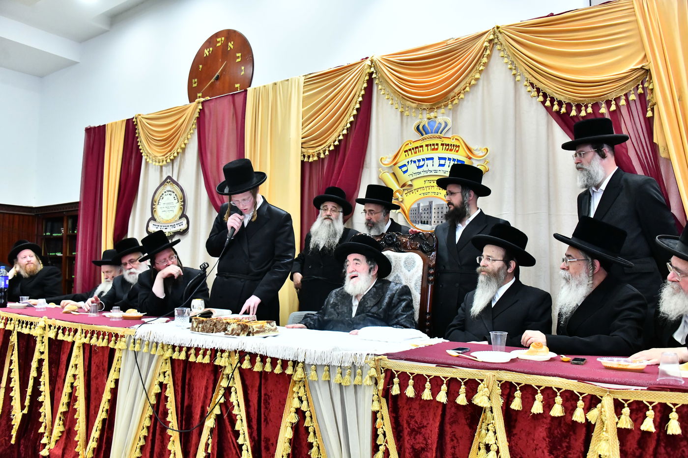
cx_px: 344
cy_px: 229
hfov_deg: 65.5
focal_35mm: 28
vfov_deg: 46.4
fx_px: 535
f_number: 5.6
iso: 5000
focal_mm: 28
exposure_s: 1/160
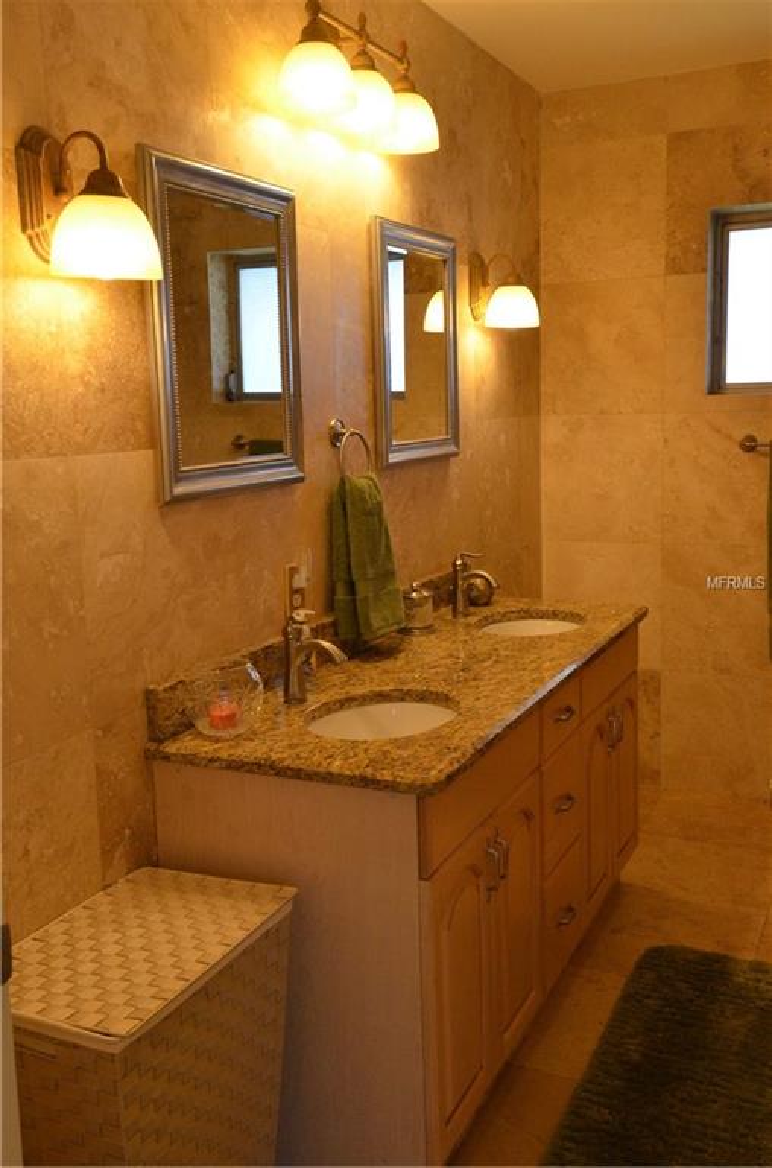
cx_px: 386
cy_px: 584
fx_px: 1067
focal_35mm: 33
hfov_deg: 39.8
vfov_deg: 57.3
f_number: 6.3
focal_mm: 22
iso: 1600
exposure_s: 1/160
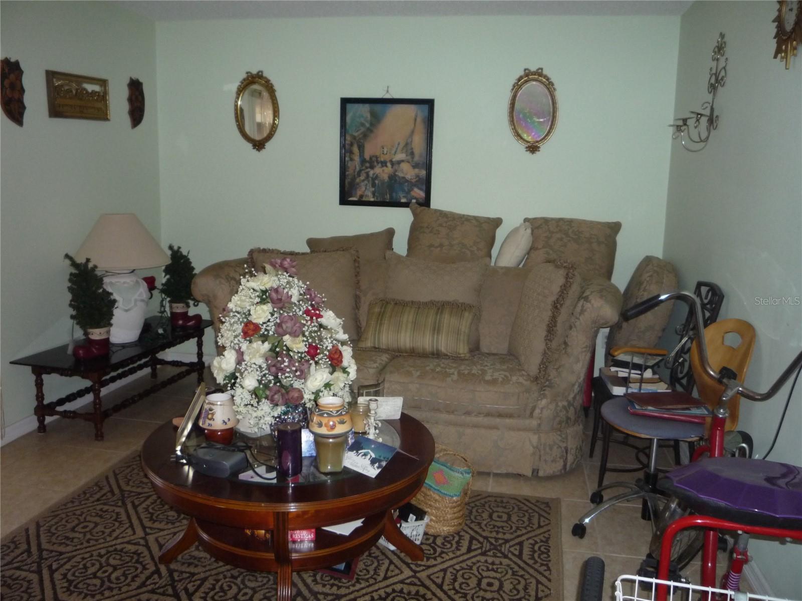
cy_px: 300
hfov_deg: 60.0
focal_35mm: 30
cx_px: 401
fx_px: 695
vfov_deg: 46.8
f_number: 3.3
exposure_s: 1/30
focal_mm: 5.2
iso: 320
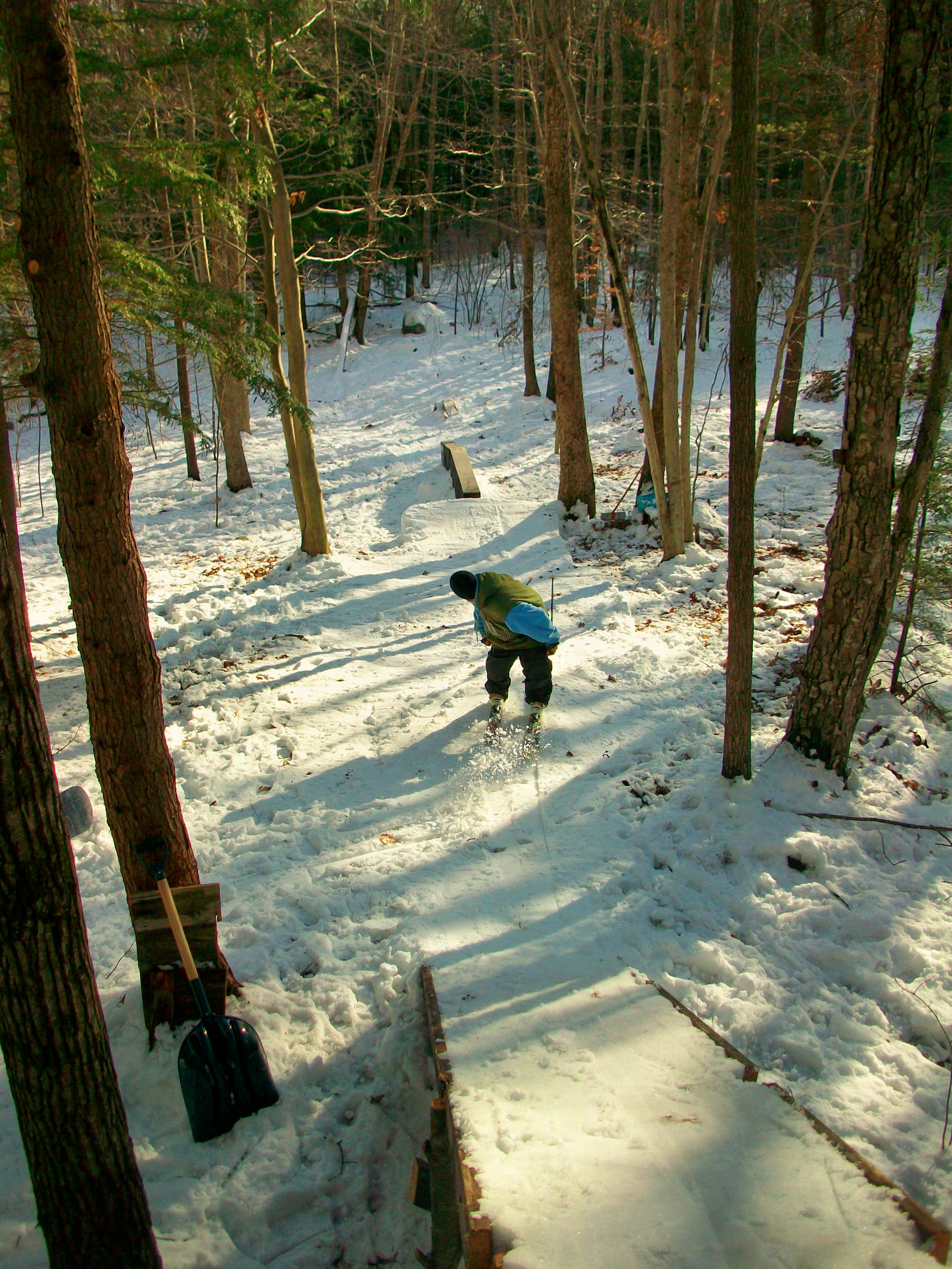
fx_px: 1173
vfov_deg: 56.8
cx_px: 476
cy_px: 634
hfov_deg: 44.2
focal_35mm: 32
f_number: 2.8
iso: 64
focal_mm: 5.7
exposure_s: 1/400
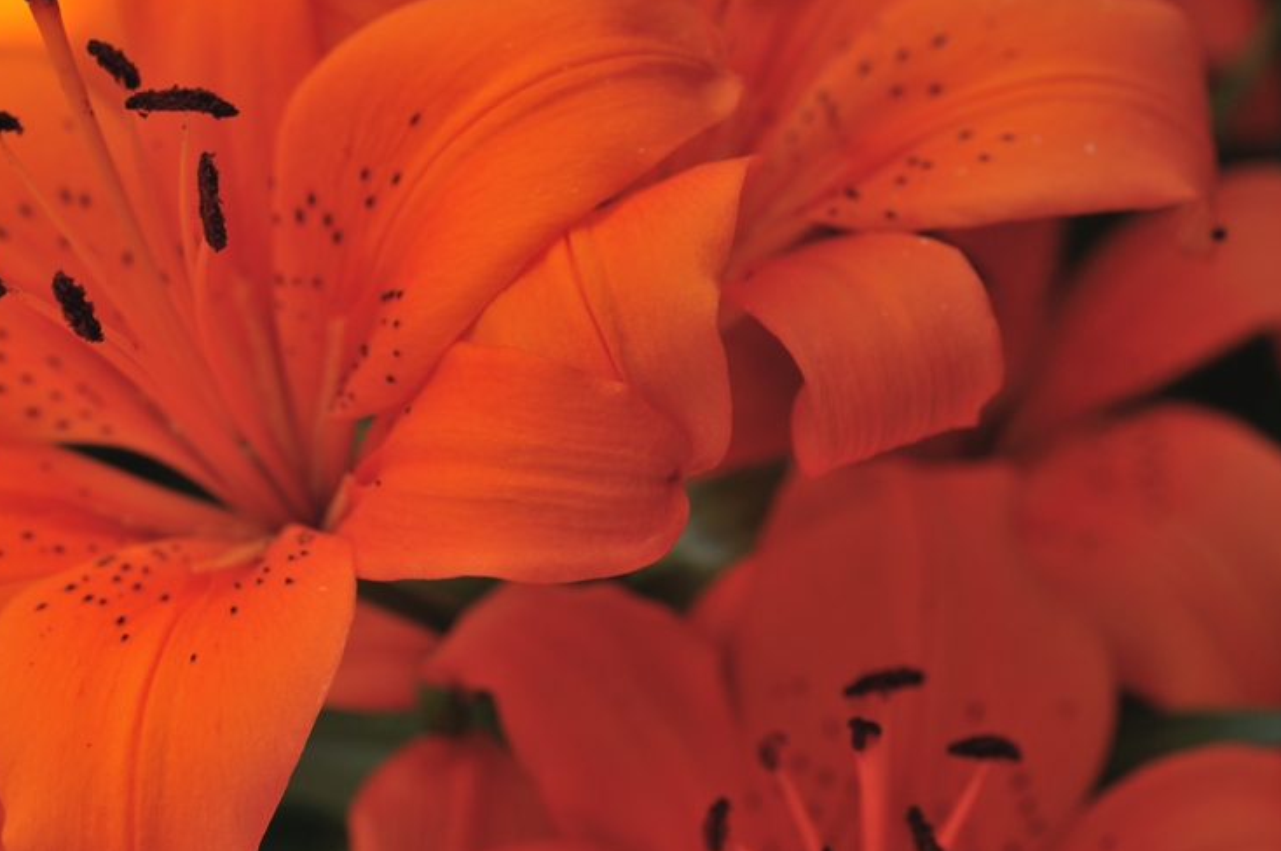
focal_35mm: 251
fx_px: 8923
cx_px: 456
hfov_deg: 8.2
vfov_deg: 5.5
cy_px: 310
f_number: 7.1
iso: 200
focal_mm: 180
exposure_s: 1/200
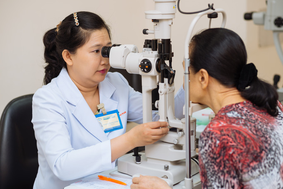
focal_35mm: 85
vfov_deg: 16.1
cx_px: 142
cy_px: 94
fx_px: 668
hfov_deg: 23.9
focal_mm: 85
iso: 200
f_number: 2.8
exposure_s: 1/160
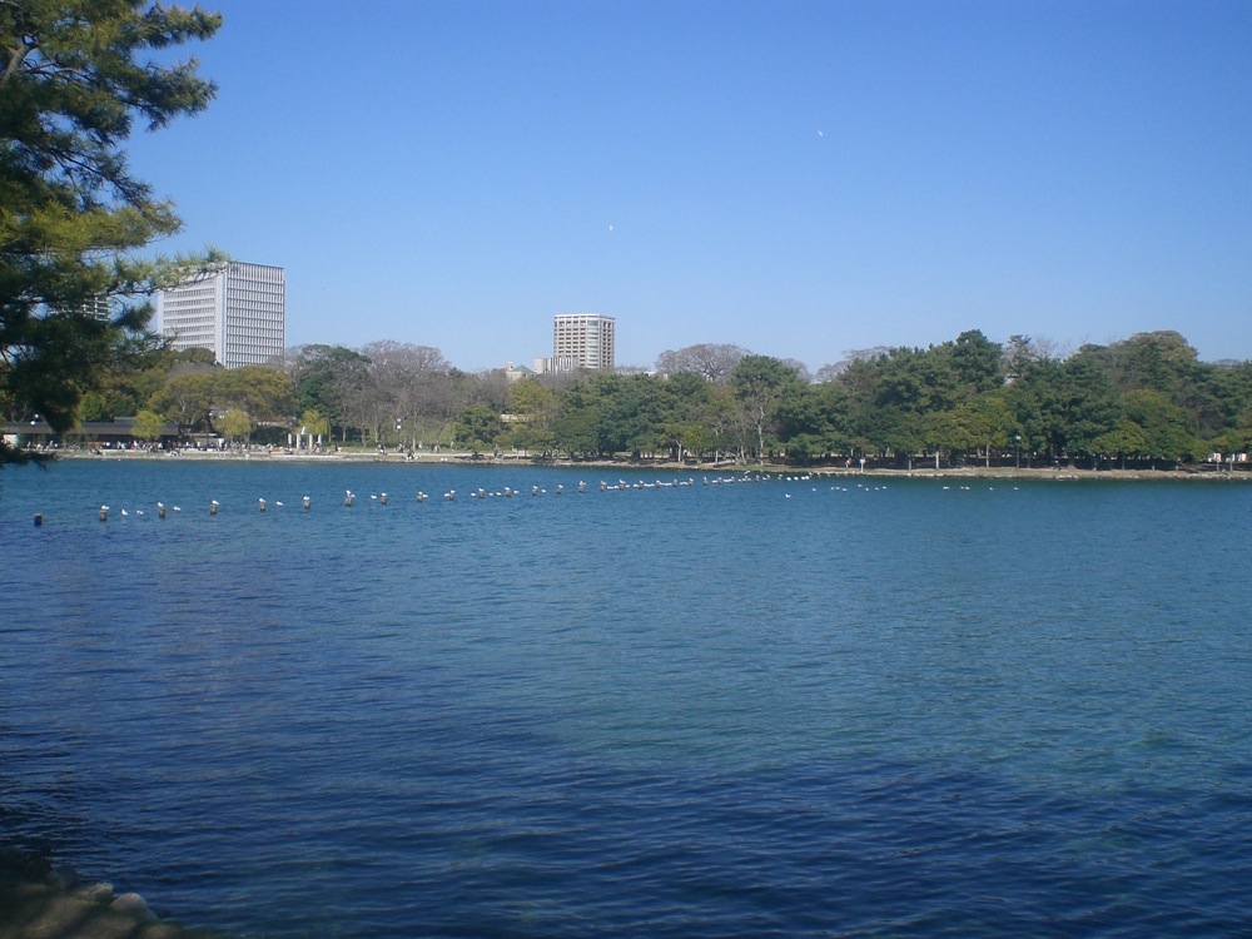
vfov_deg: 37.7
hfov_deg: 49.0
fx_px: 1374
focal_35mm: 38
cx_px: 626
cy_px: 470
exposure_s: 1/400
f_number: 4.4
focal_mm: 6.3
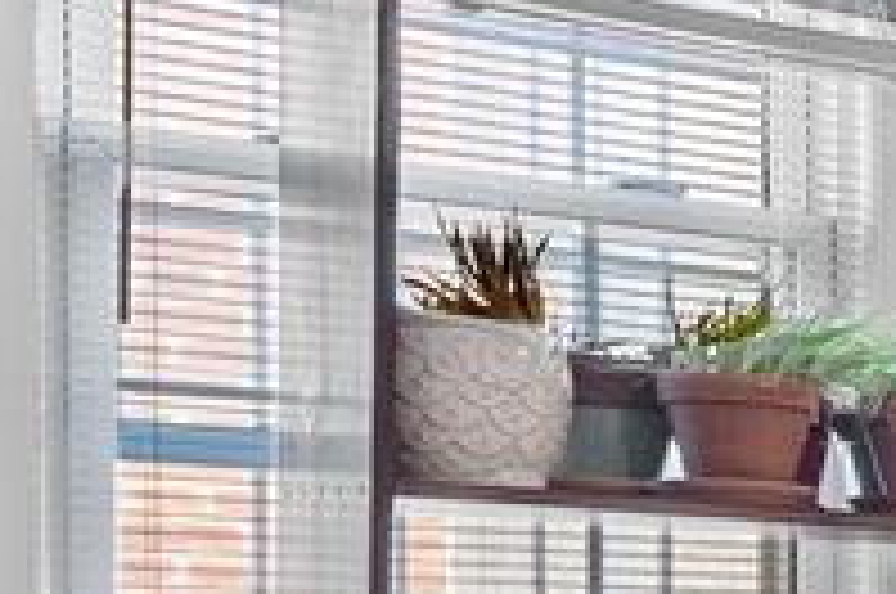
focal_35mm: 116
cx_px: 2837
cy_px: 880
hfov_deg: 10.6
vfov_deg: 11.3
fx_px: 2882
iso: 200
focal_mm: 16
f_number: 8
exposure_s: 10
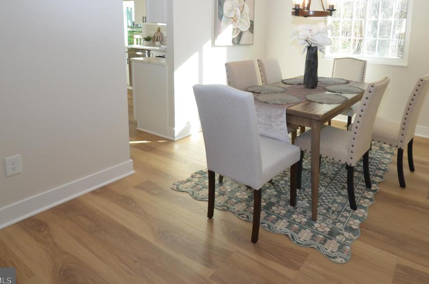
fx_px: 274
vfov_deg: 52.6
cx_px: 274
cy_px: 73
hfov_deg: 74.6
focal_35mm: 23
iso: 400
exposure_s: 1/60
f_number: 5.6
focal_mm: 10
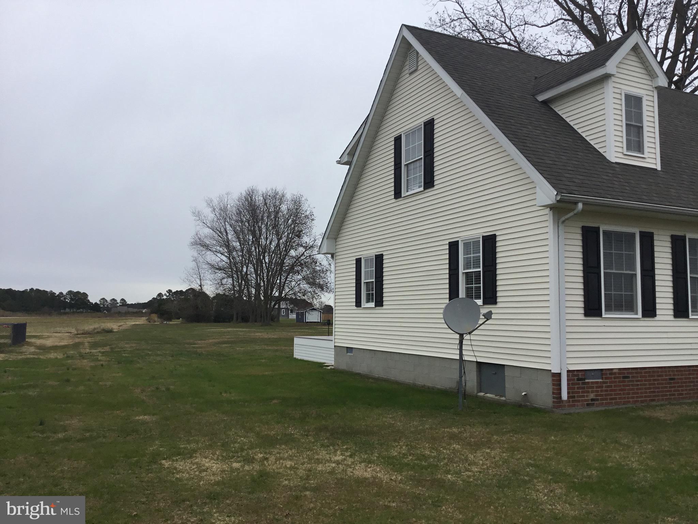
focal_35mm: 31
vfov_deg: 45.4
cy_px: 262
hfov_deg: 58.4
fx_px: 625
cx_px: 349
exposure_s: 1/679
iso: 25
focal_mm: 3.3
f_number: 2.4
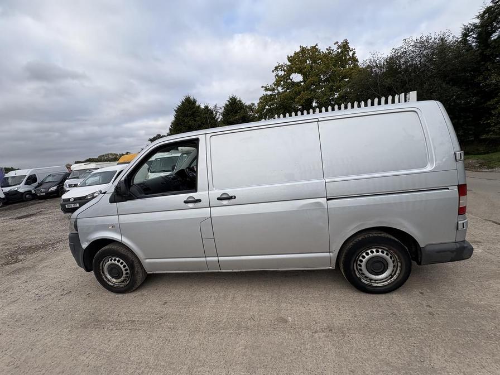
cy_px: 188
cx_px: 250
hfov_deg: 102.1
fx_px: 202
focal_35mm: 14
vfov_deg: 85.7
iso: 40
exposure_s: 1/675
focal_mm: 2.22
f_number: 2.2
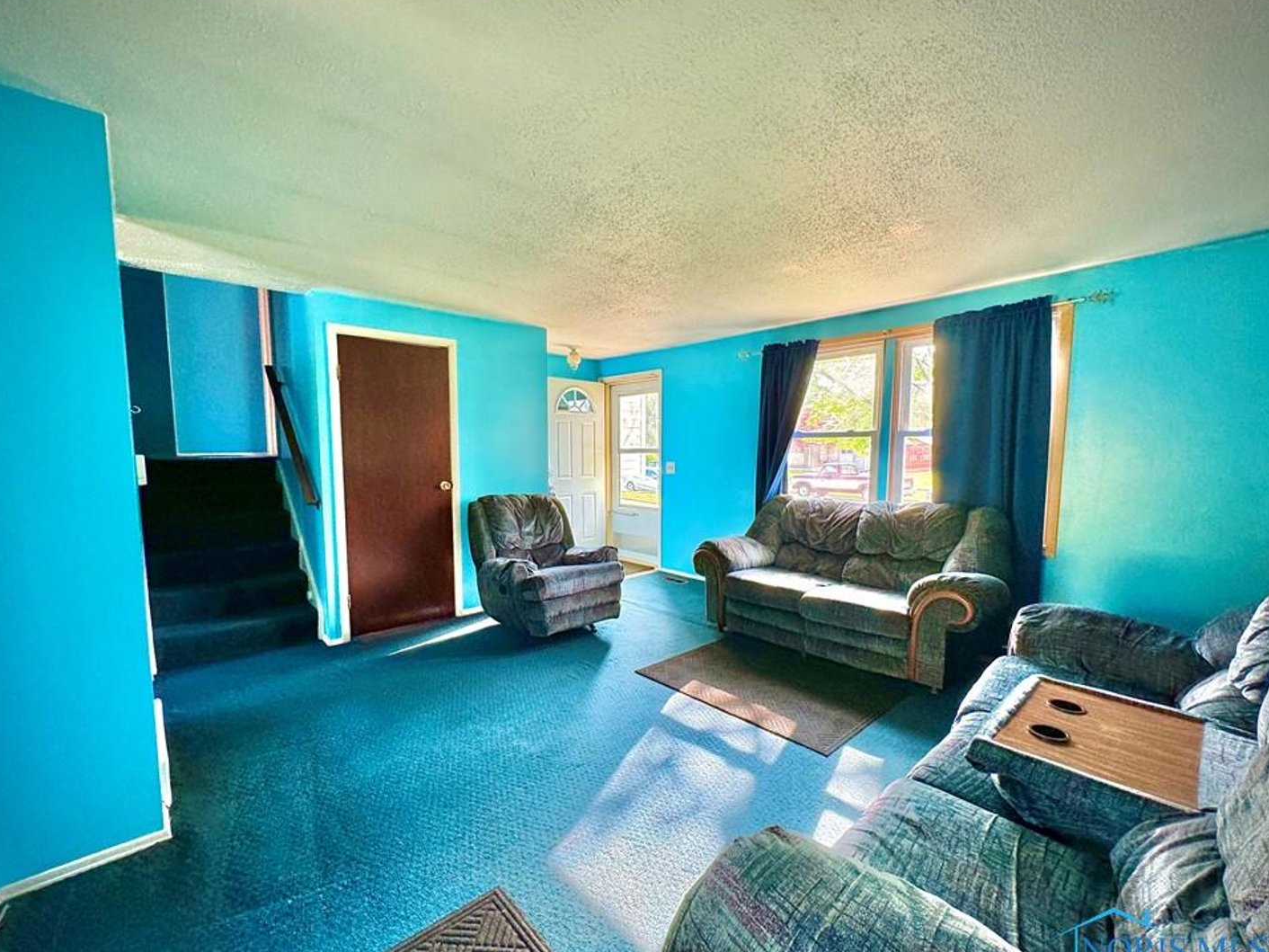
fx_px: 550
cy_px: 498
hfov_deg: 98.1
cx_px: 617
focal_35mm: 15
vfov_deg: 81.7
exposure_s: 1/99
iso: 250
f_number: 2.2
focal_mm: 2.22
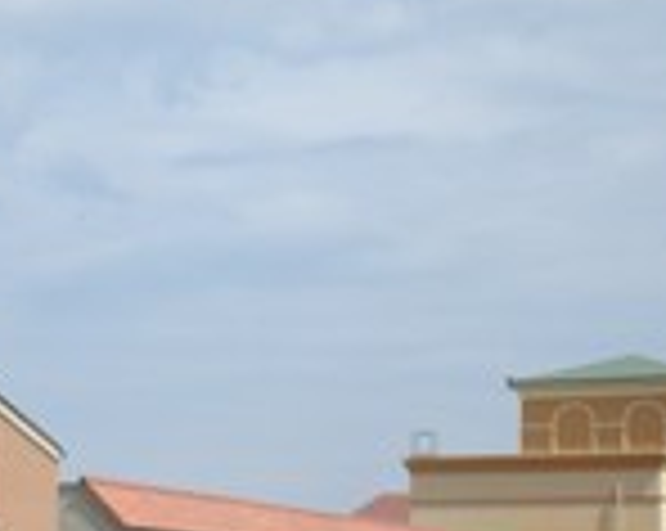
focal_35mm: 137
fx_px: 2697
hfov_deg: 14.0
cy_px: 486
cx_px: 128
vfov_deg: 11.2
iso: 64
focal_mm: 9.3
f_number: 5.6
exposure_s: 1/390
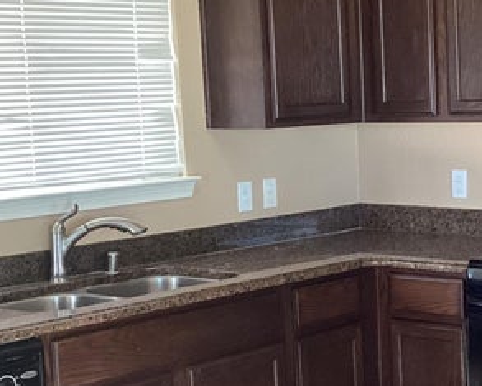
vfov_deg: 17.5
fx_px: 1257
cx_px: 452
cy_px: 223
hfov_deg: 21.2
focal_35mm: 88
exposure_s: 1/60
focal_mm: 3.3
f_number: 2.4
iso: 250
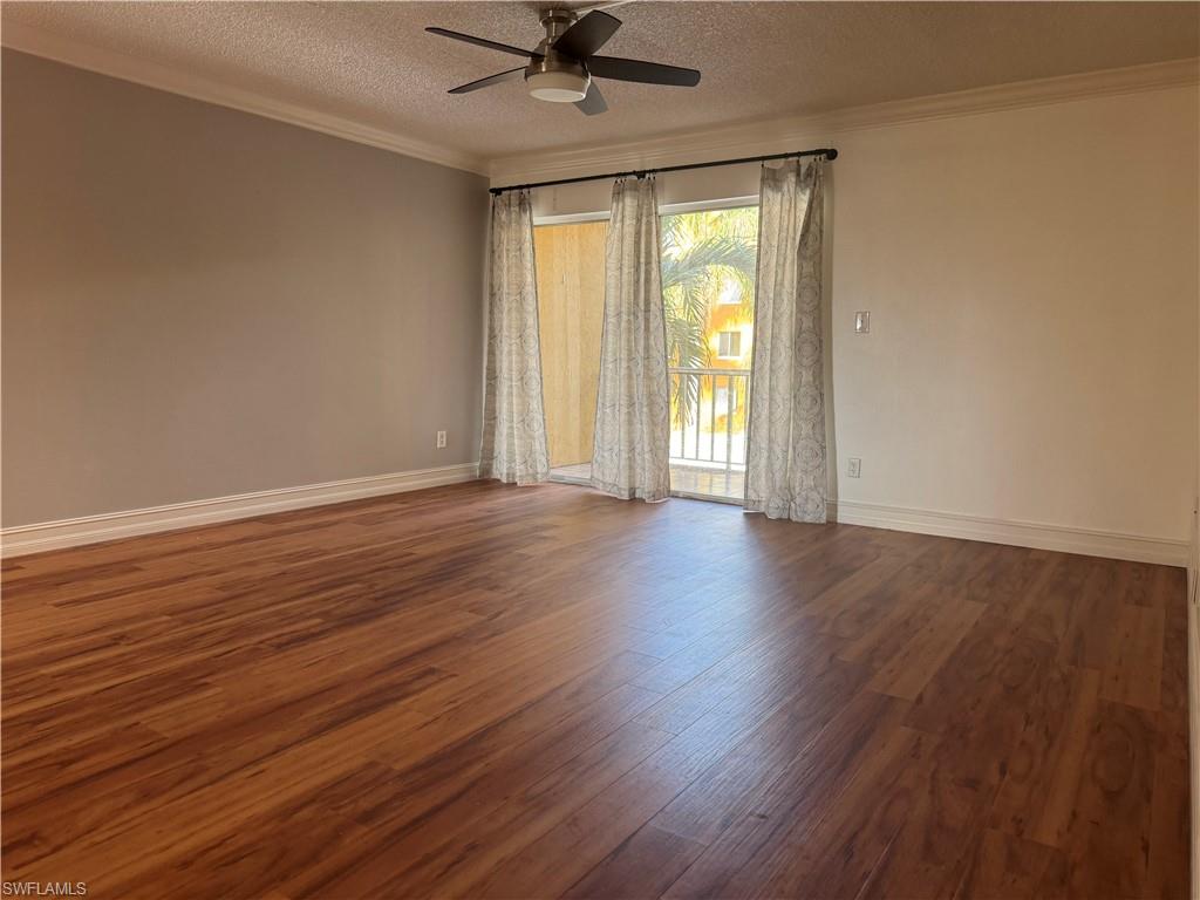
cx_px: 600
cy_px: 450
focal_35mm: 24
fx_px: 832
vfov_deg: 56.8
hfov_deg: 71.6
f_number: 1.78
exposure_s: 1/120
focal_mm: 6.76
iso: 160
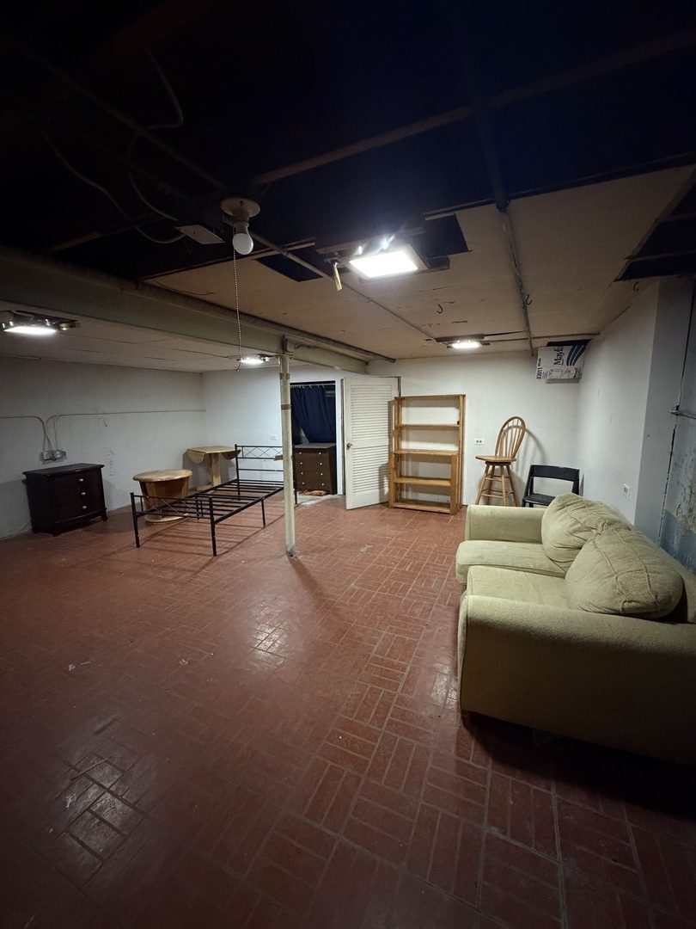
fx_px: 375
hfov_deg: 85.7
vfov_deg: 102.1
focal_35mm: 14
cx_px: 348
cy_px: 464
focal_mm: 2.22
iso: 1000
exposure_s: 1/47
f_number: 2.2
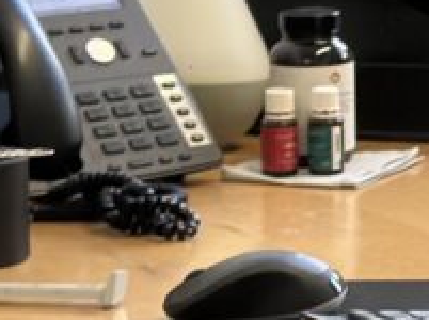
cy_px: -13
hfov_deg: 7.7
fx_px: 3031
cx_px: 875
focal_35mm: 245
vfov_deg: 6.0
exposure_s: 1/499
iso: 80
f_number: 1.78
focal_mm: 6.86
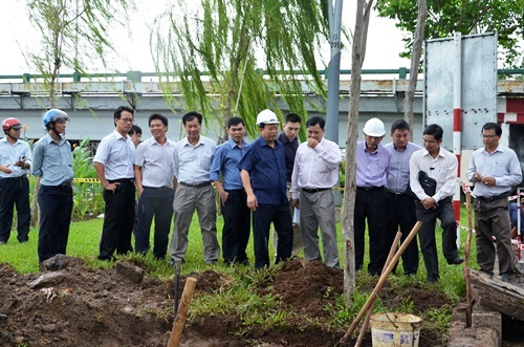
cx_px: 262
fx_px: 697
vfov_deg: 27.9
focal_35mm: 48
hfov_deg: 41.2
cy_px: 174
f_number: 6.3
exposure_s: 1/125
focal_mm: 32
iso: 1250
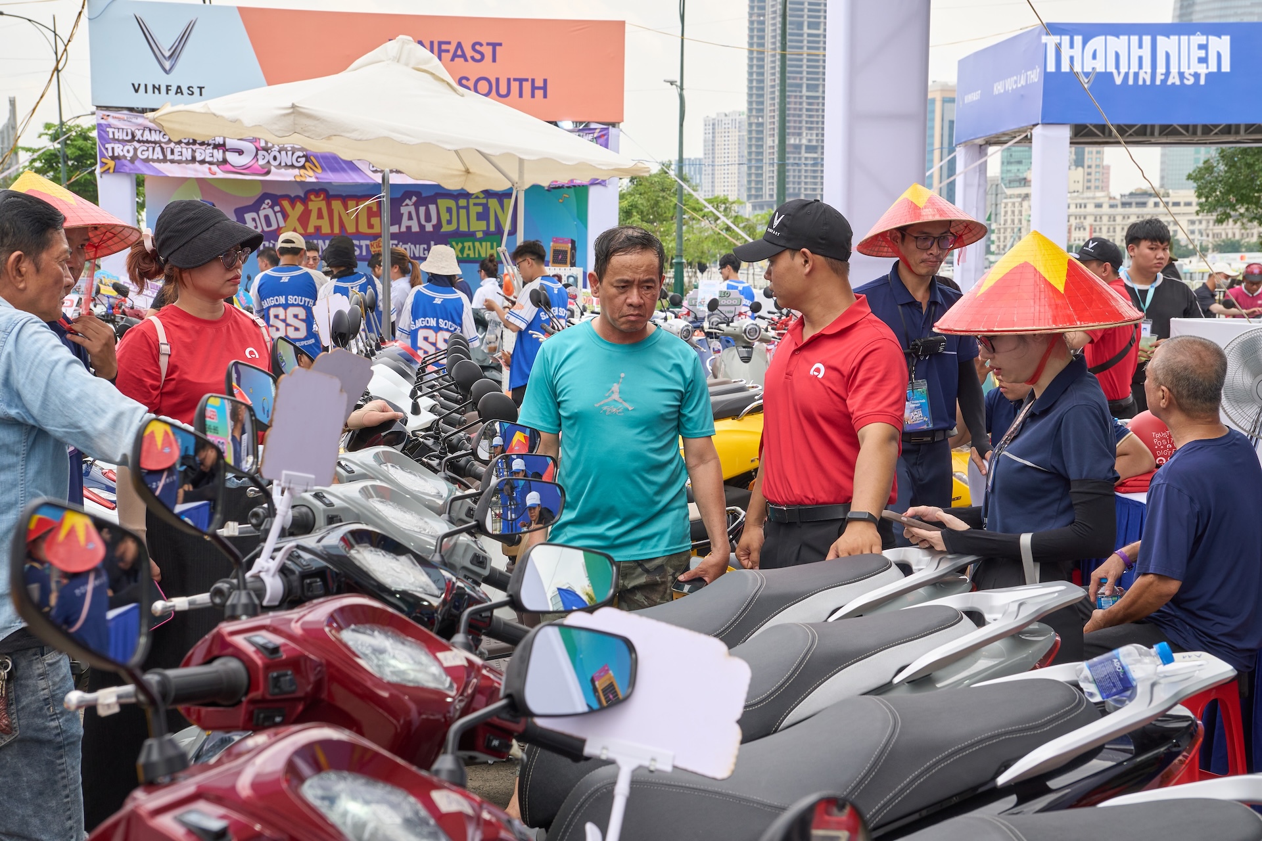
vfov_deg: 27.3
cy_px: 420
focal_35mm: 50
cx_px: 631
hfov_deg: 40.0
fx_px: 1735
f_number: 5.6
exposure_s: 1/250
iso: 125
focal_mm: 33
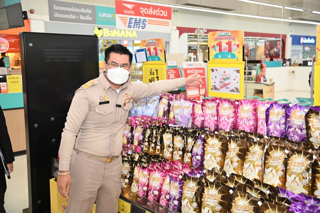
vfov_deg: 35.0
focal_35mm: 38
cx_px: 160
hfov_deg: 50.7
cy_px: 106
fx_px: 338
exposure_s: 1/60
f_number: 4
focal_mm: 38
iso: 250
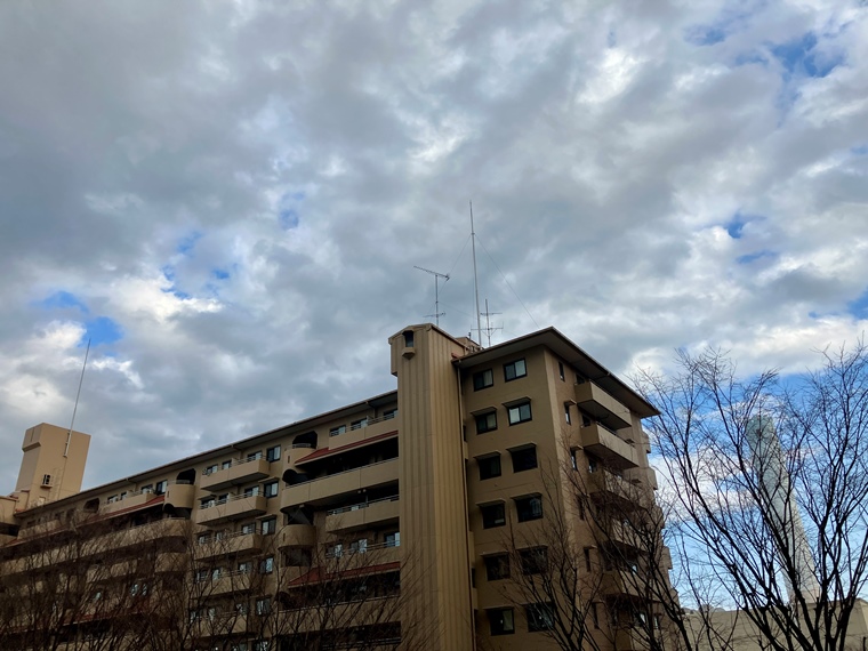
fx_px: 702
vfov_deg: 49.7
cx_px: 434
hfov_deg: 63.4
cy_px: 326
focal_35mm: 28
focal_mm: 3.99
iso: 32
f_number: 1.8
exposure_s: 1/1567
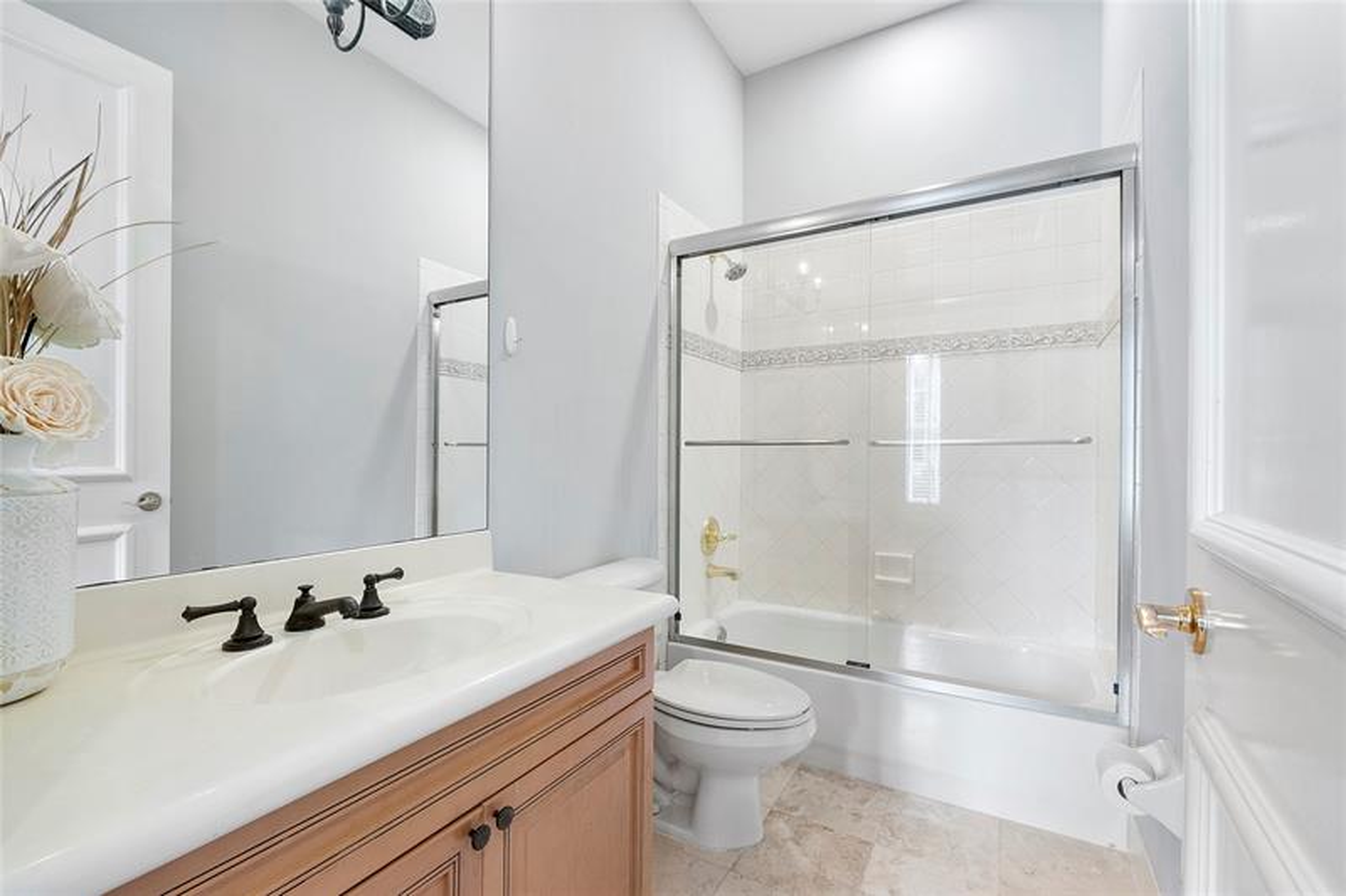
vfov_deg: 77.3
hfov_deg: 100.4
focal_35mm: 15
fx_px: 561
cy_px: 448
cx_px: 673
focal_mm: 10
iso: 1000
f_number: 7.1
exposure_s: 1/30
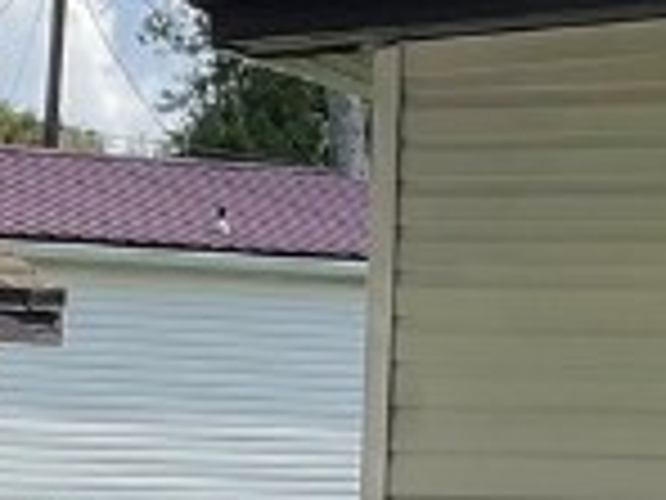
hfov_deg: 9.9
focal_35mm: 200
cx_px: 238
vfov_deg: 7.2
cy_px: 887
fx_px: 3848
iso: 16
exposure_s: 1/1015
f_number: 1.8
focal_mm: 3
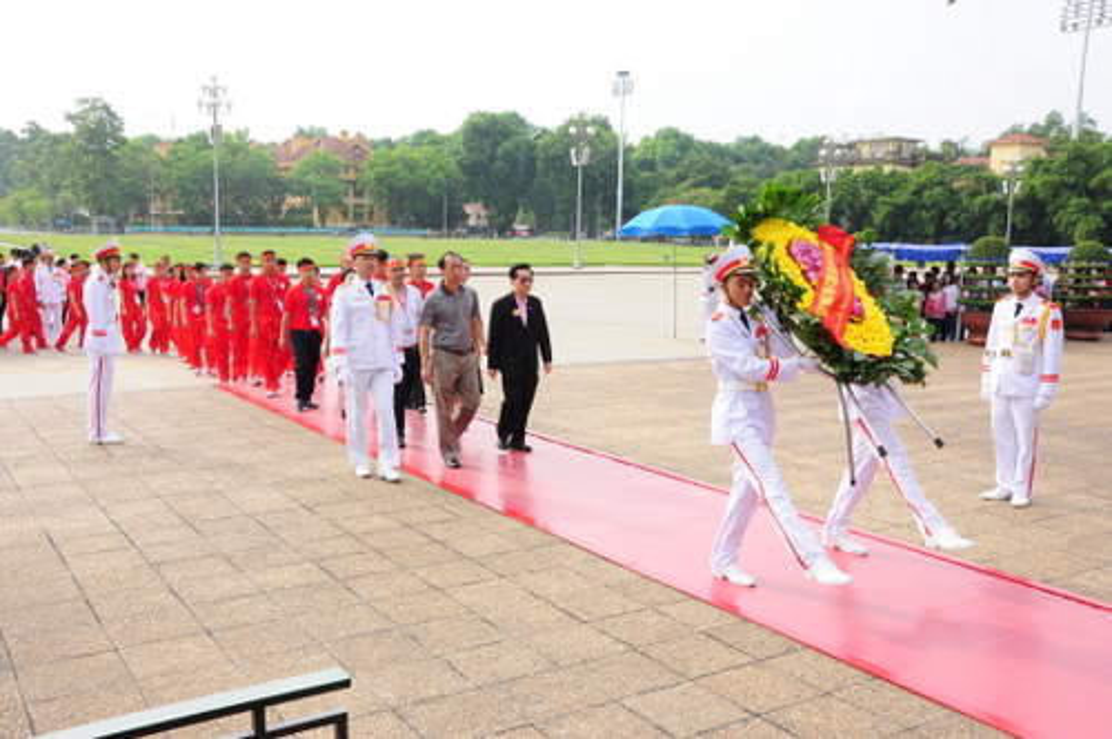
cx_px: 556
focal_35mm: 36
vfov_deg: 36.8
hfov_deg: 53.2
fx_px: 1111
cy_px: 370
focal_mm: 24
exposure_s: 1/250
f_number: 9
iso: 320
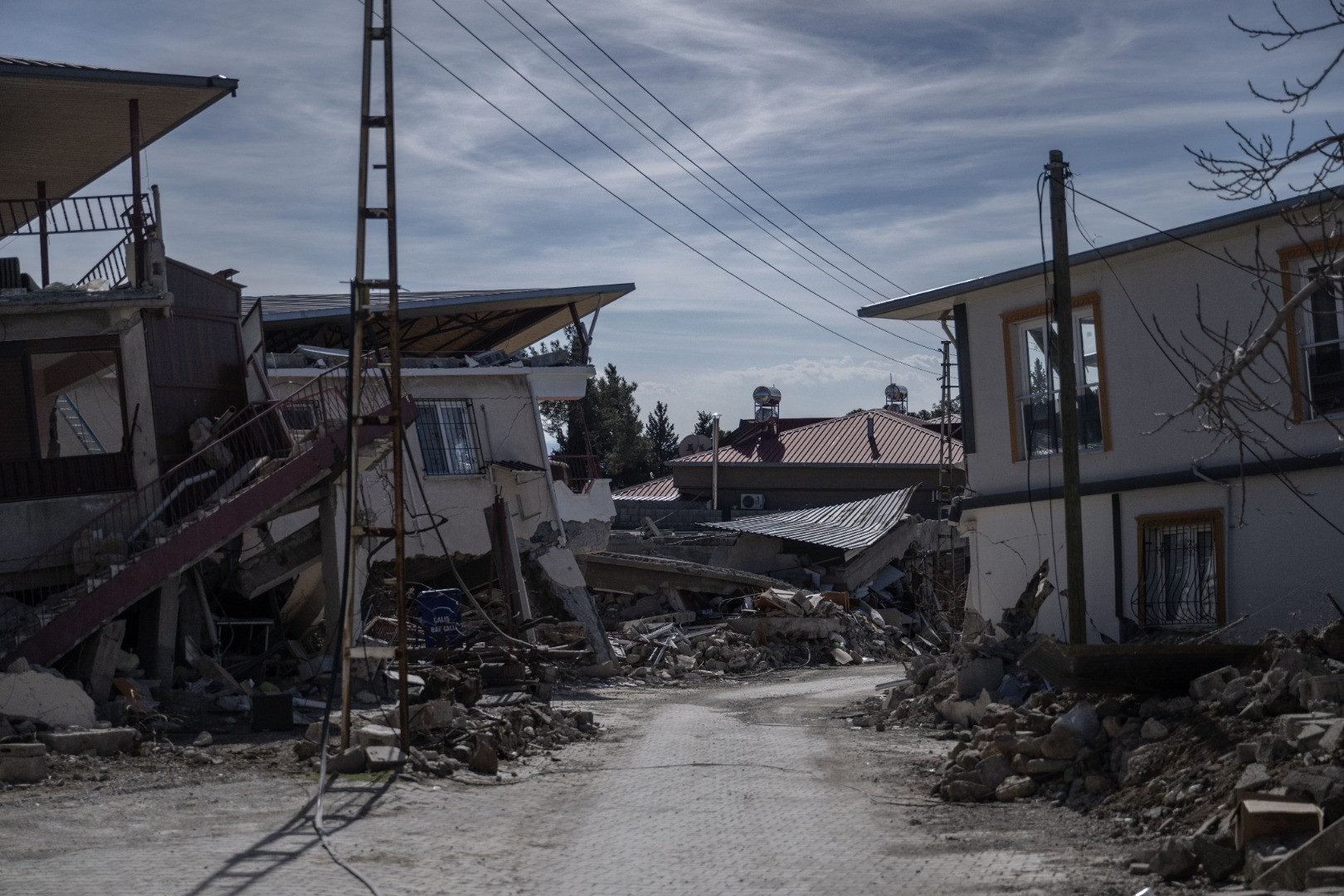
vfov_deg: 24.6
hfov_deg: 36.2
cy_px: 448
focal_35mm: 55
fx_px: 2053
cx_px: 672
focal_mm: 55
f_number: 2.8
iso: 200
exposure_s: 1/12800
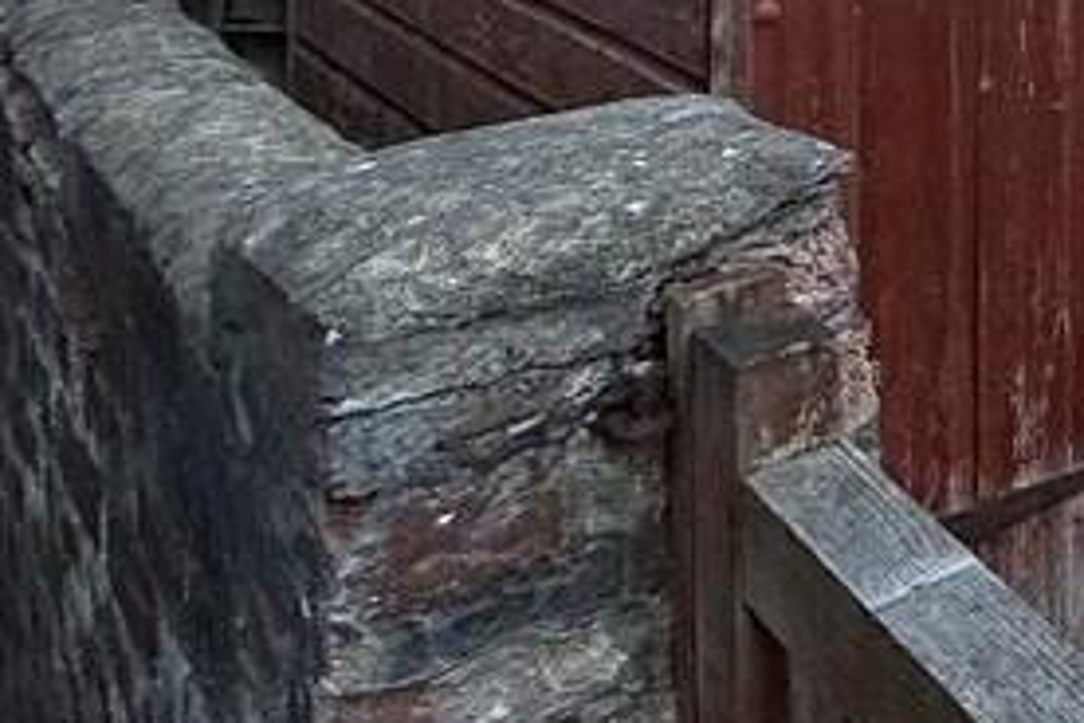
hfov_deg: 21.8
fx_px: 1626
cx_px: 1979
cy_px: -358
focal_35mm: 54
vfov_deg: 21.2
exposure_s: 1/1068
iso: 64
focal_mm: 2.22
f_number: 2.2
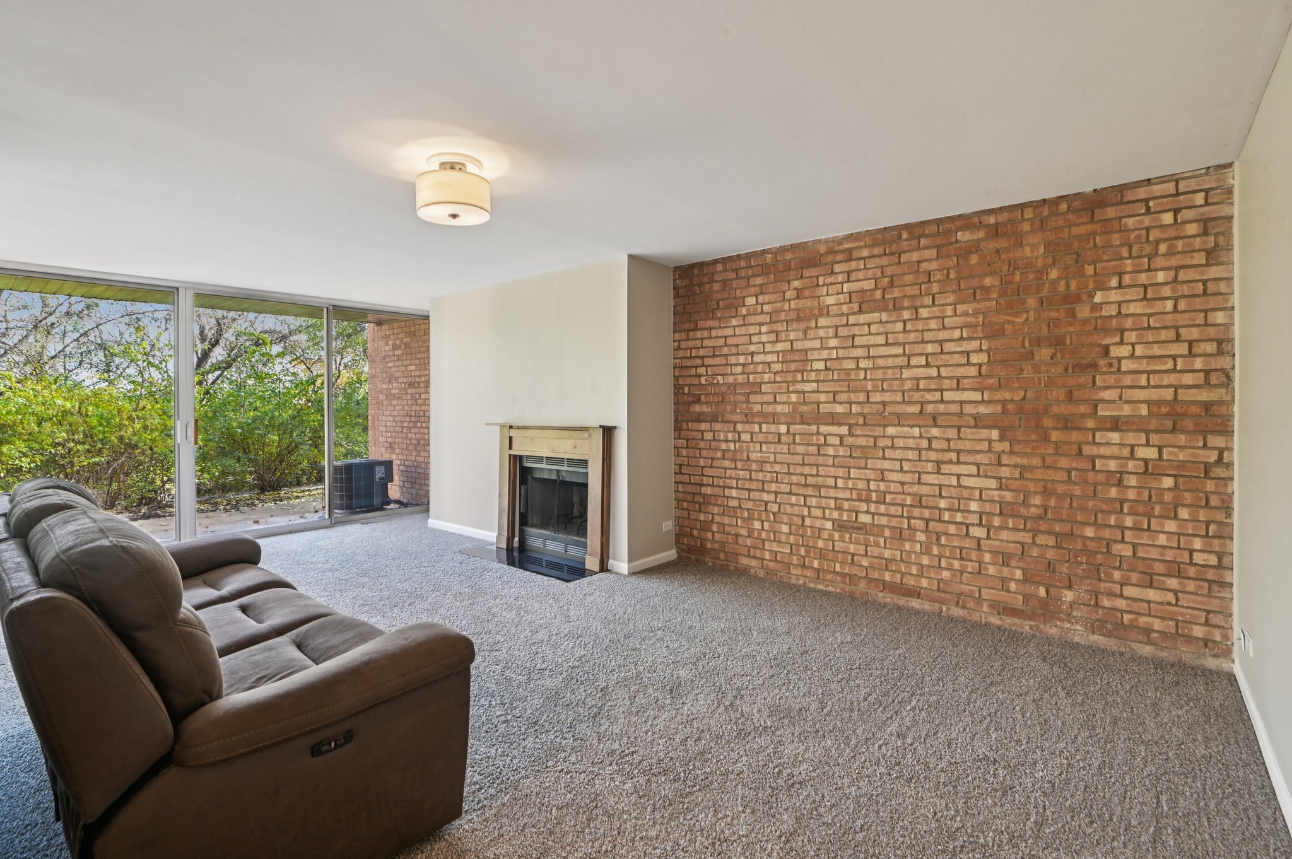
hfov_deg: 96.8
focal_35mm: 16
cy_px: 430
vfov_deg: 73.7
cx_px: 646
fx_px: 574
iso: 400
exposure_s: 1/8
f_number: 13
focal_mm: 16
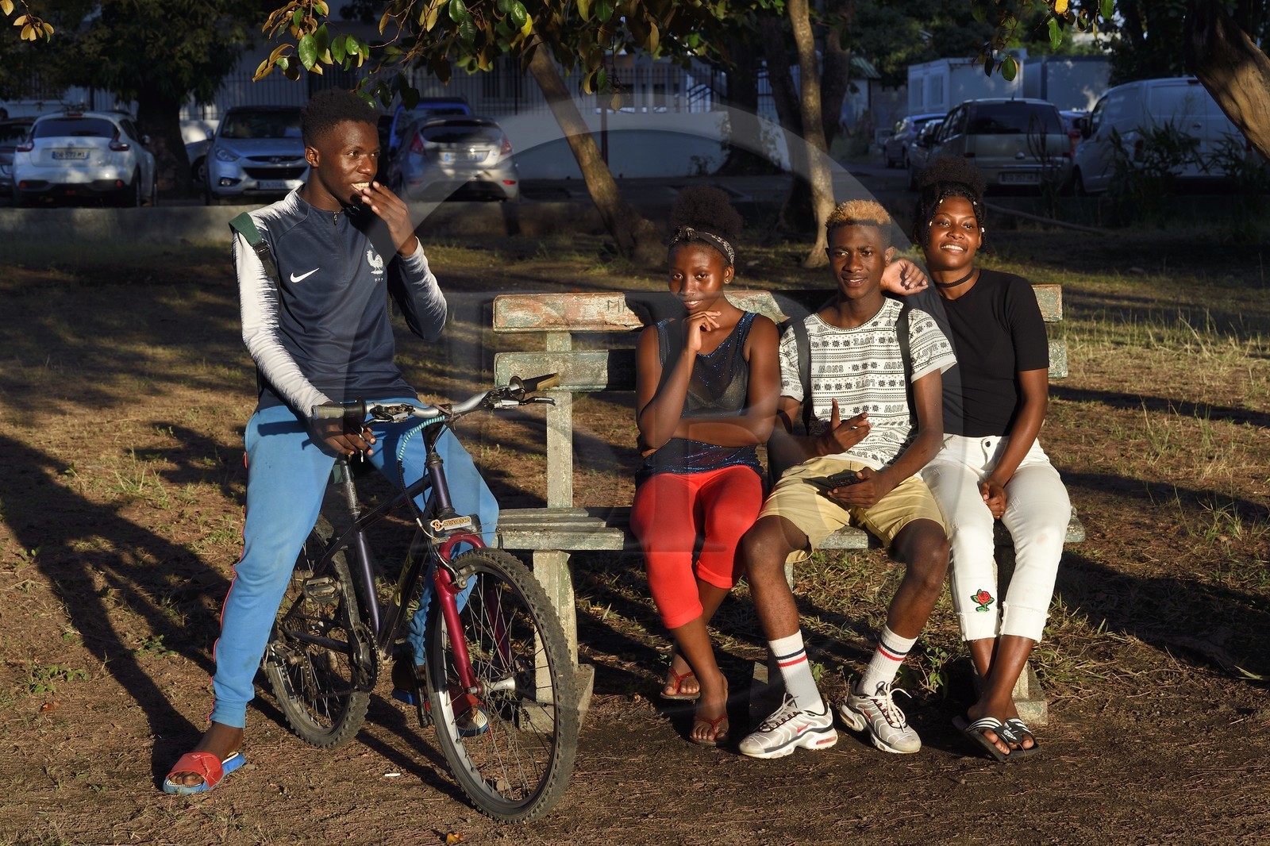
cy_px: 423
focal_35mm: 72
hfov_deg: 28.1
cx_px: 635
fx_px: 2539
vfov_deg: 18.9
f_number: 11
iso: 400
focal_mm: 72
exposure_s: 1/250
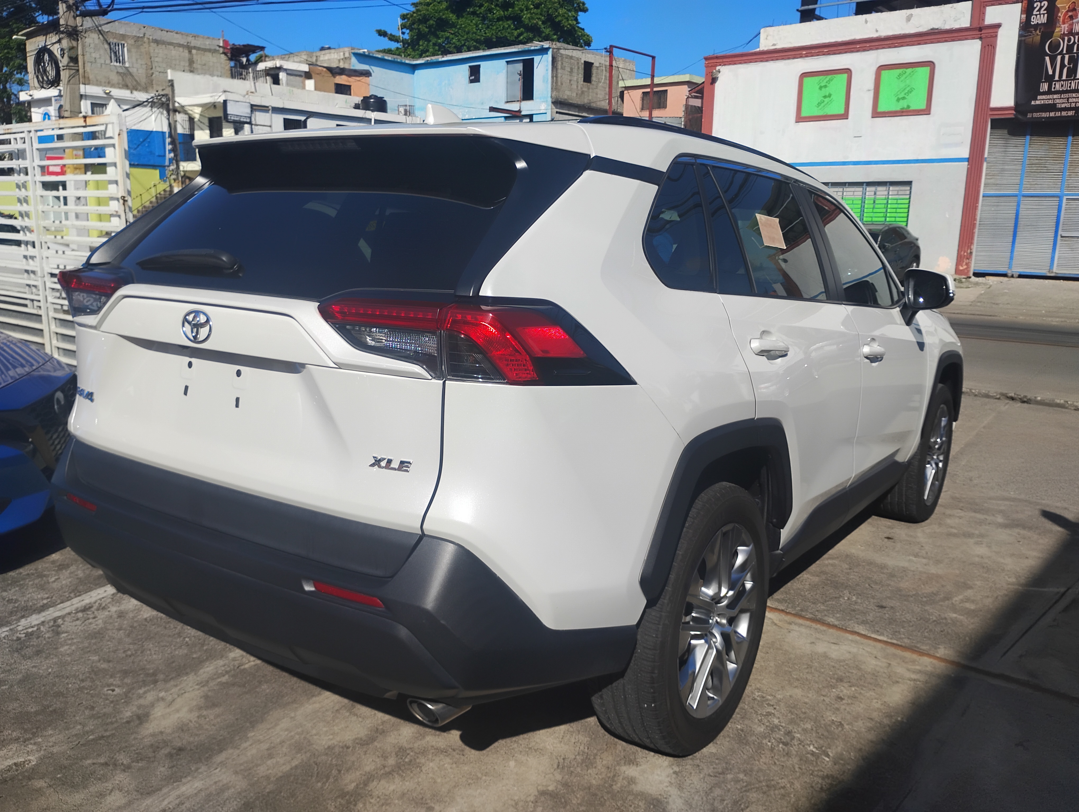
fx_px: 874
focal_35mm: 28
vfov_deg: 49.9
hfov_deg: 63.4
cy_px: 406
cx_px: 540
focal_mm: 4.26
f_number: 1.8
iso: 100
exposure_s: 1/985
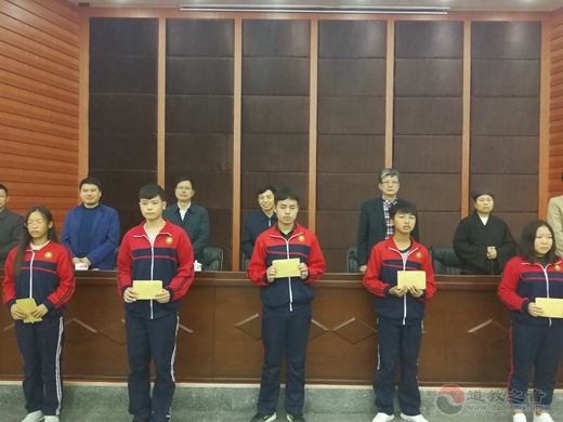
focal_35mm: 27
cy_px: 211
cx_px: 282
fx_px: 439
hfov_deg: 65.3
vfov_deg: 51.4
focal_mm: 3.95
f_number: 2.2
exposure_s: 1/25
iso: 500
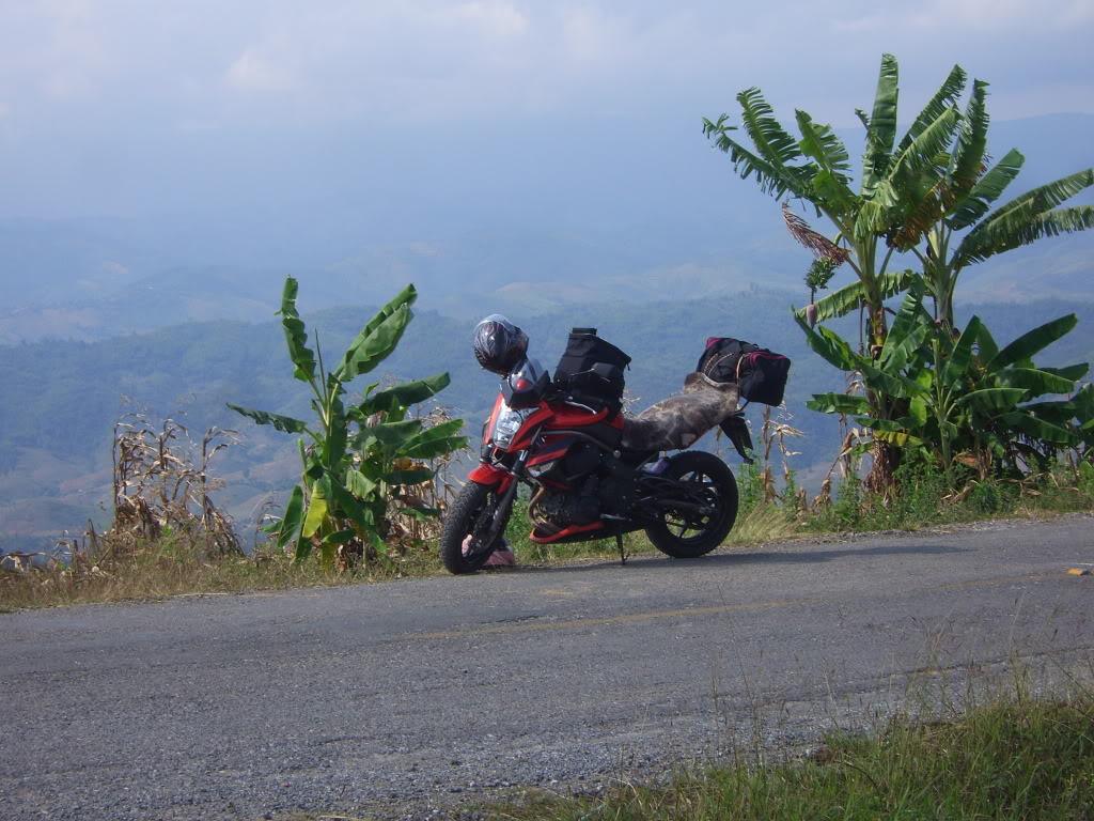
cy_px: 410
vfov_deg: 18.4
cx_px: 547
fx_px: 2528
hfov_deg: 24.4
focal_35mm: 80
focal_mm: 16.7
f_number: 7.4
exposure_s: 1/320
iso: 50
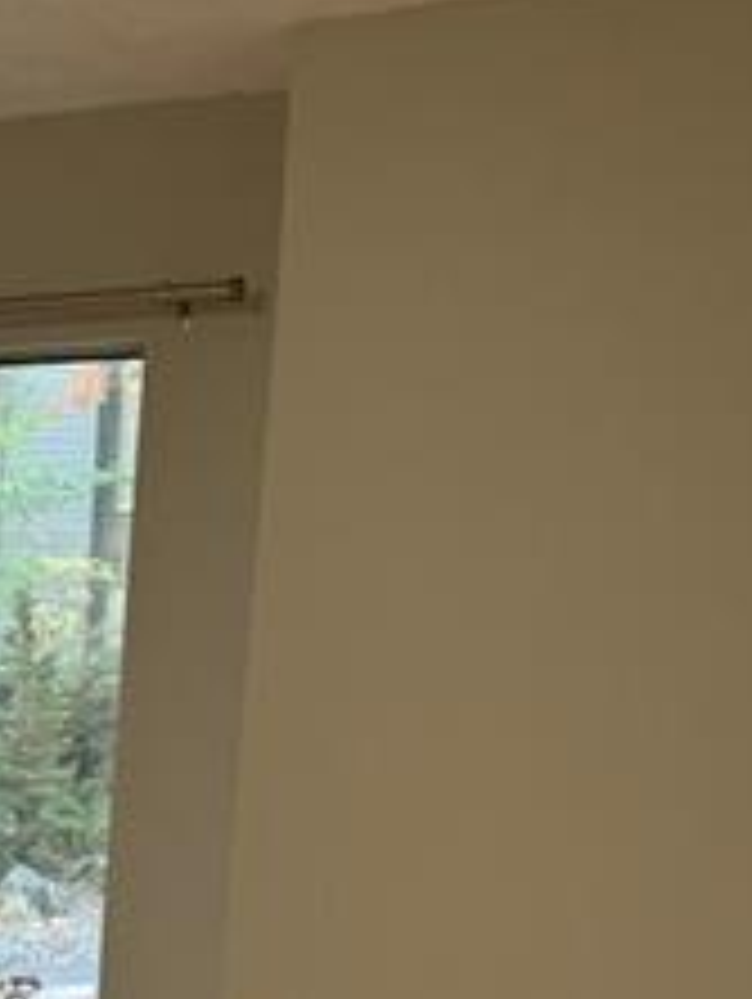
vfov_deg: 22.4
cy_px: 1062
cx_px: -441
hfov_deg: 16.0
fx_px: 2400
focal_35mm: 83
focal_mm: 6.76
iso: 125
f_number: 1.78
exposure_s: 1/60
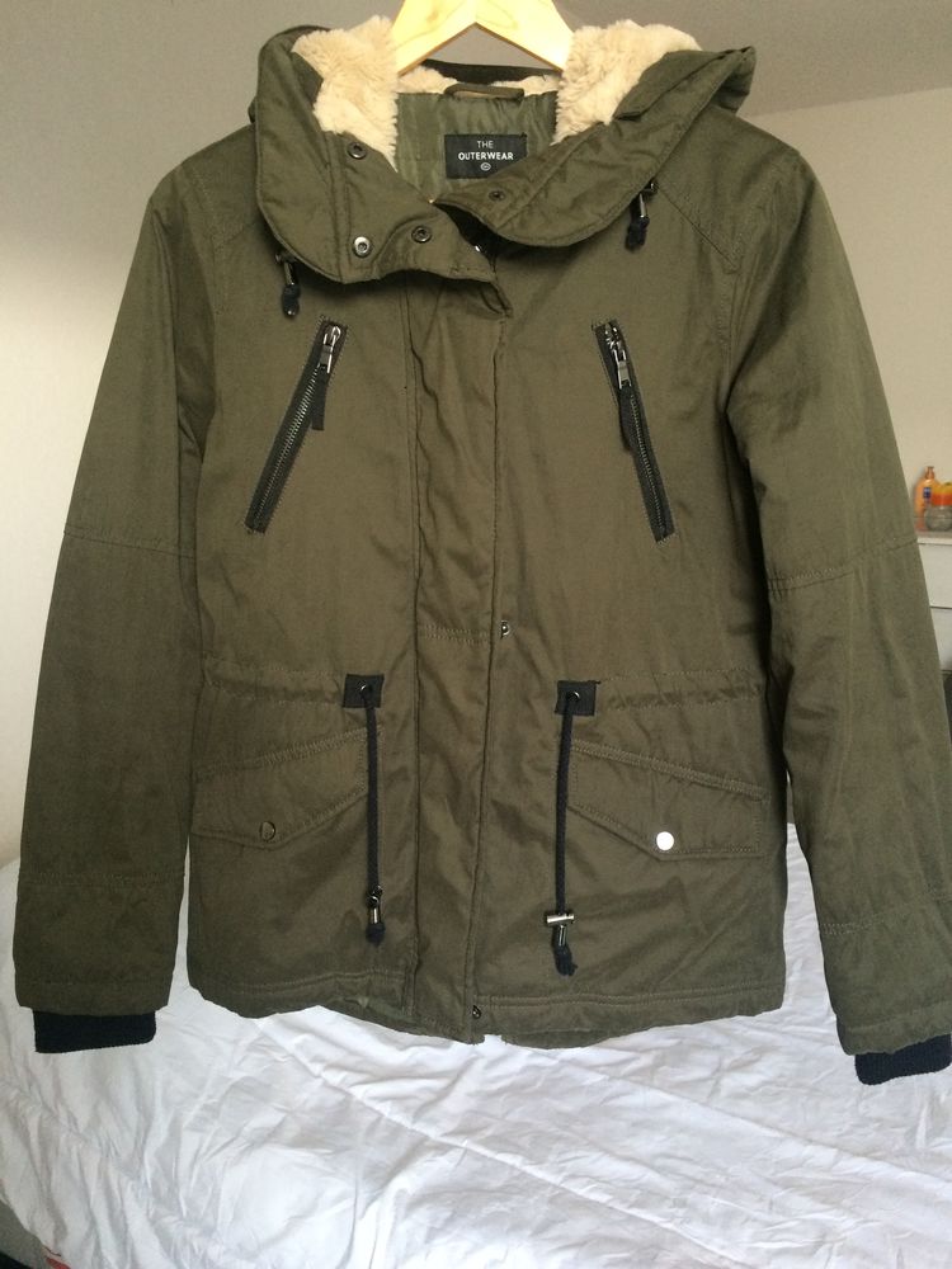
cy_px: 634
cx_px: 476
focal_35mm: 29
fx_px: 1063
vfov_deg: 61.7
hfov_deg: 48.2
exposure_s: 1/33
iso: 200
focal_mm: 4.15
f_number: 2.2
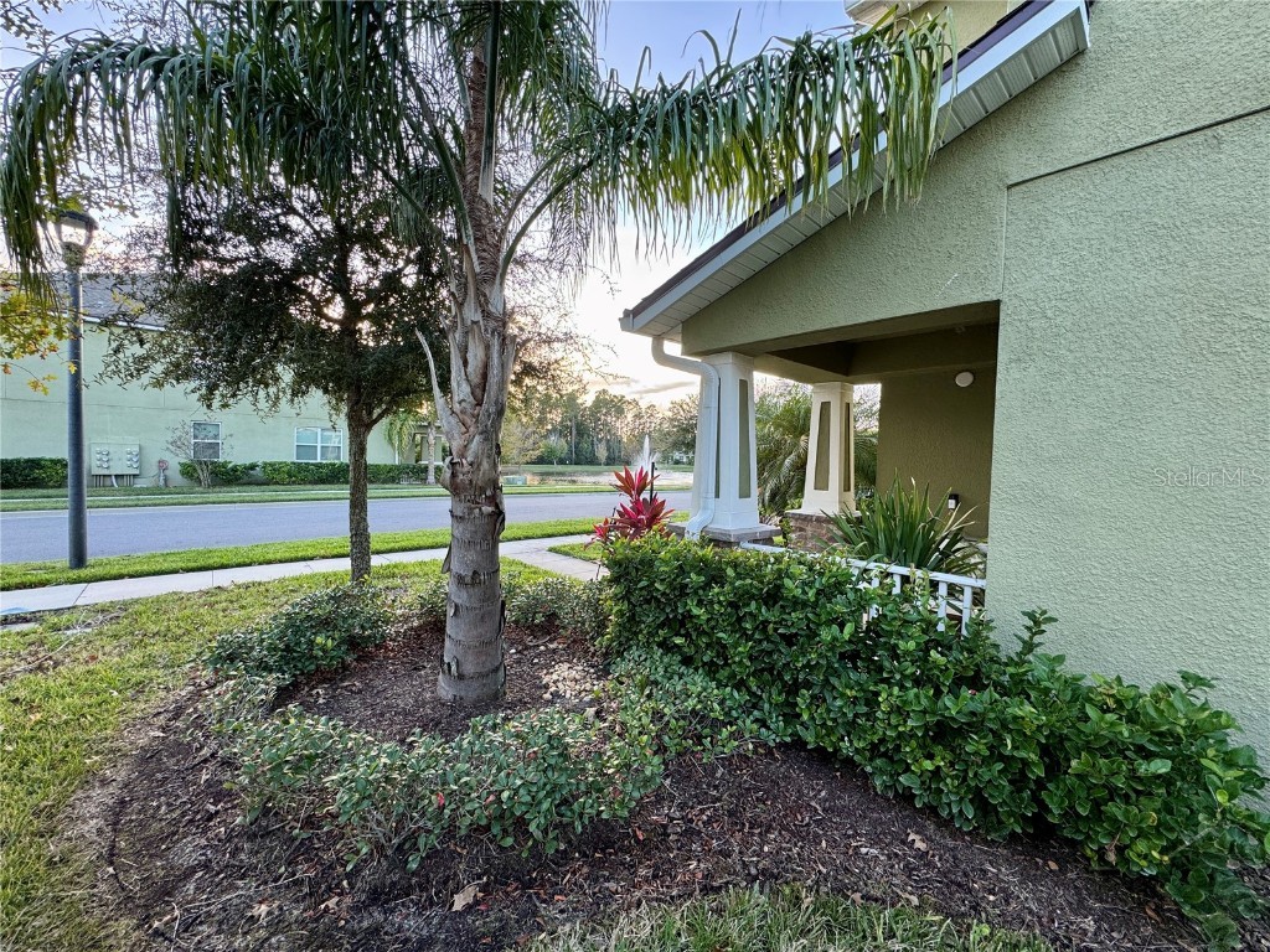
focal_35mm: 14
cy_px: 476
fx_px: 514
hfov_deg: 102.1
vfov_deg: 85.7
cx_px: 635
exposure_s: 1/99
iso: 50
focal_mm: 2.22
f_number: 2.2
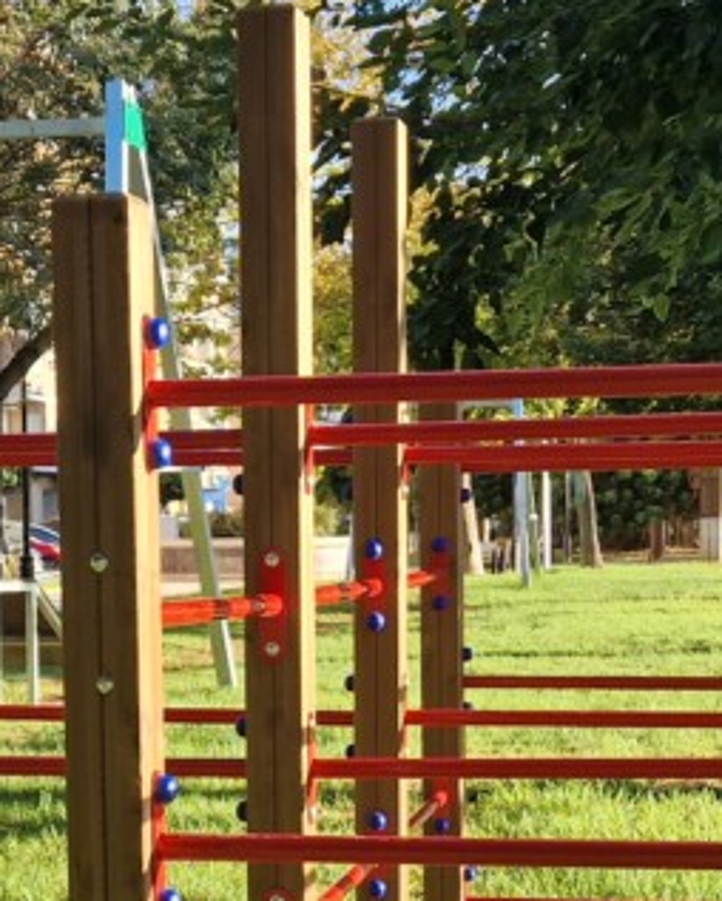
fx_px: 2268
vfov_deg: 22.0
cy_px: 779
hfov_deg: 18.1
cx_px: 273
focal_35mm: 85
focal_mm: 5.4
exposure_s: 1/310
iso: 50
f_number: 1.8
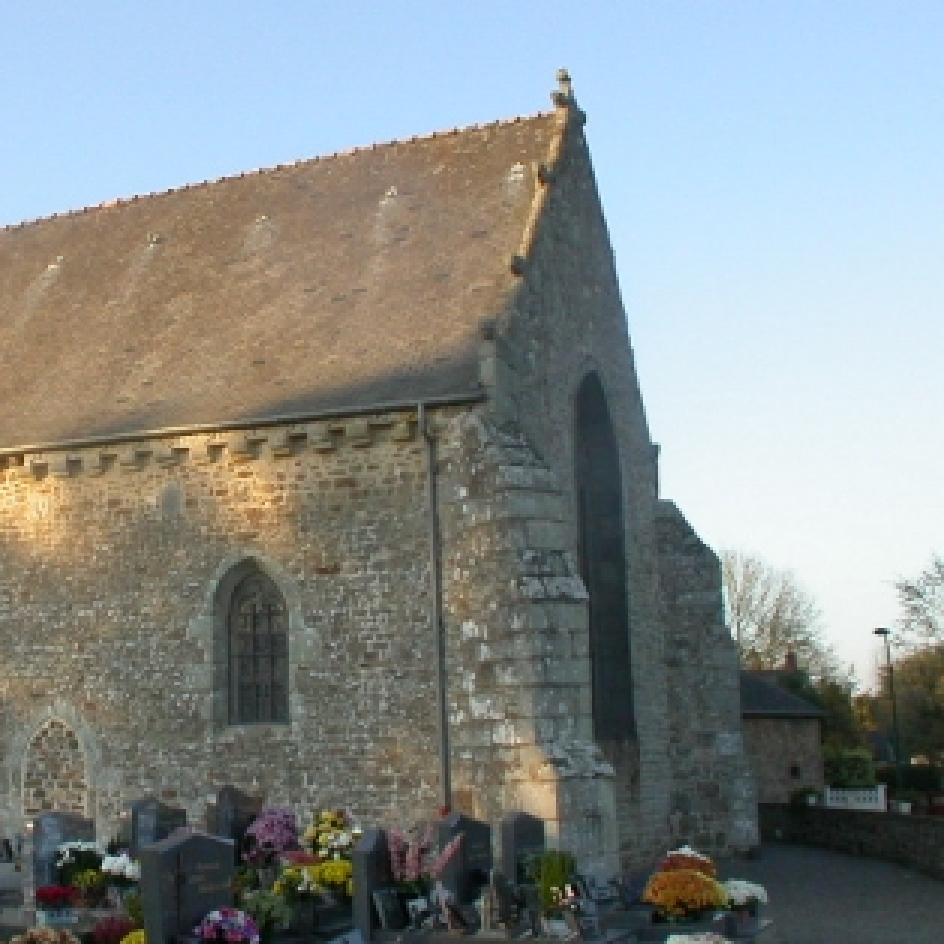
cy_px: 436
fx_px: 2252
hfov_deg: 23.2
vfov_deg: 23.7
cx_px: 126
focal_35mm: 73
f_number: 5.3
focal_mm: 7.85
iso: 100
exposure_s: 1/157
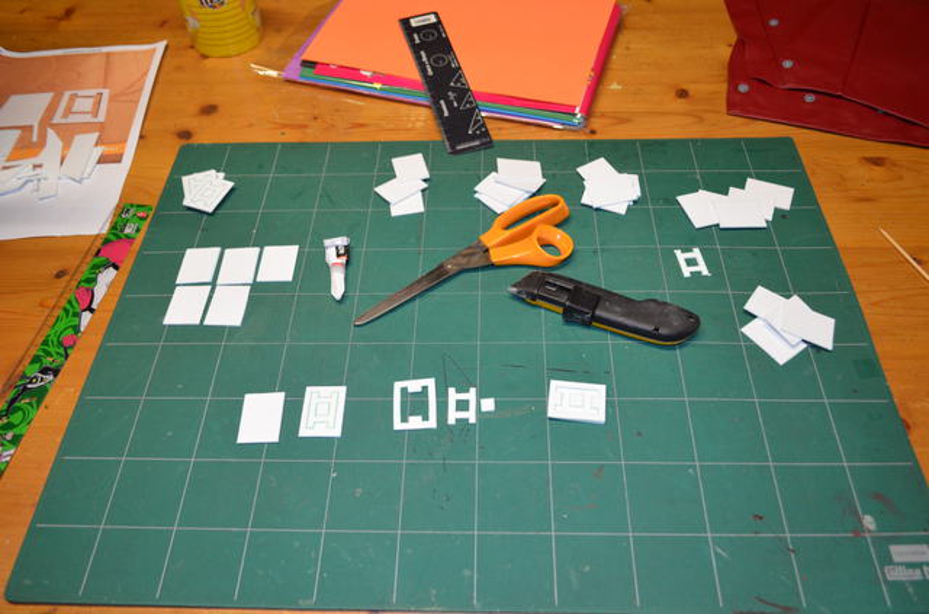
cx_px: 464
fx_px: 772
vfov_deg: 43.4
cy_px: 307
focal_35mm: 30
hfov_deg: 62.1
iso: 900
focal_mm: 20
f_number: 3.8
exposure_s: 1/60
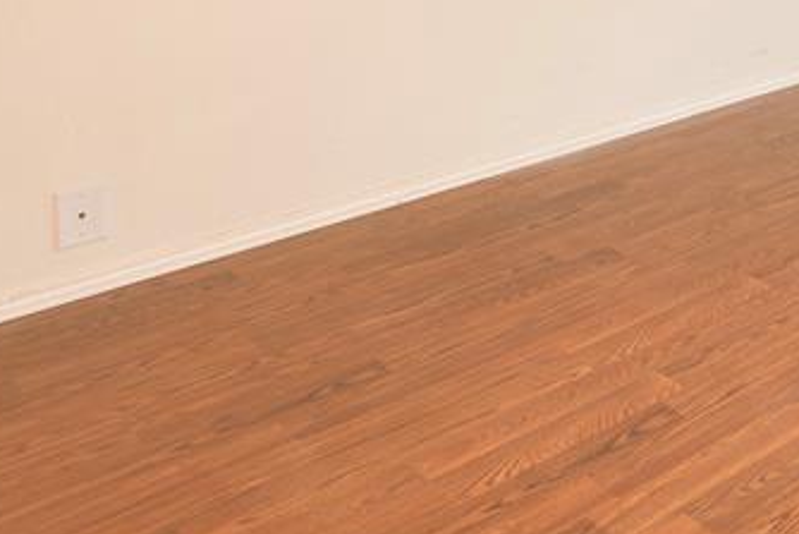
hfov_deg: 28.7
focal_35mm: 49
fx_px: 1088
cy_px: -236
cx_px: 1151
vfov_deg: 23.0
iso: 100
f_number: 7.1
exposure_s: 1/3
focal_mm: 16
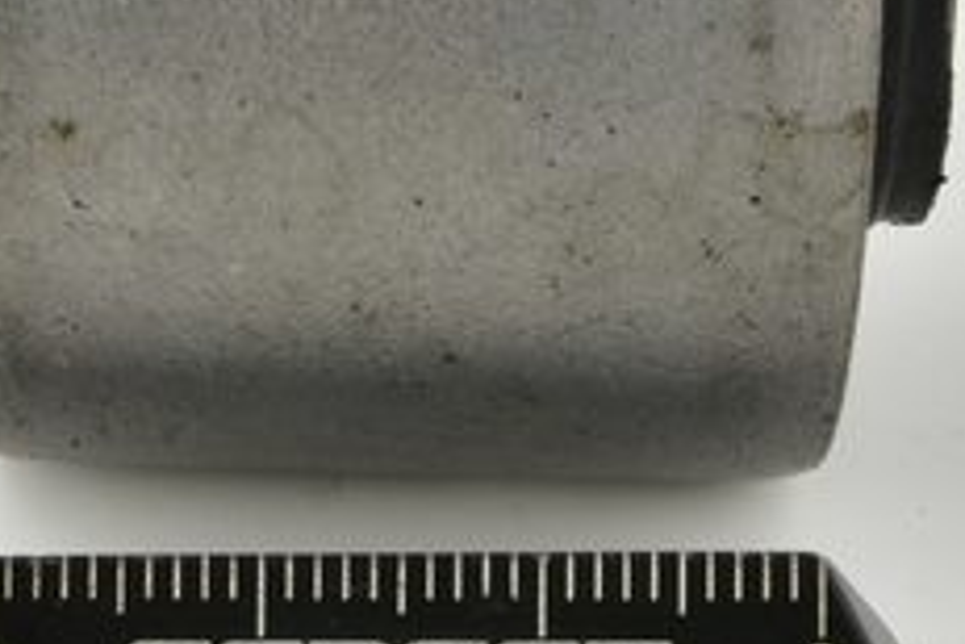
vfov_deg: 7.3
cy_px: 100
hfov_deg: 11.0
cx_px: 397
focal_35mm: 187
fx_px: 5012
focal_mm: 60
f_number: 32
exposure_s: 1/2
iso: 64
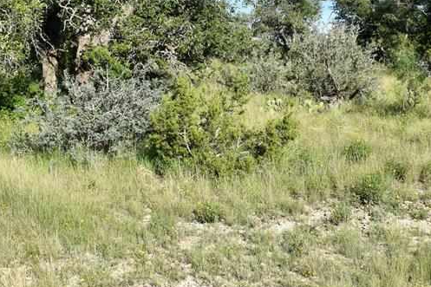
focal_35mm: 71
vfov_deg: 19.1
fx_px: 850
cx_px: 261
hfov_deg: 28.4
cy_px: 82
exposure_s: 1/250
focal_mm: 23
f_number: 8
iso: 100
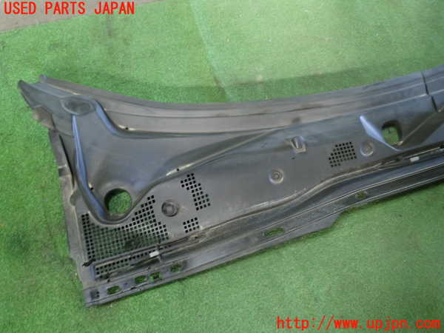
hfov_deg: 60.0
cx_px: 222
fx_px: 385
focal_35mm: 30
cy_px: 166
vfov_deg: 46.8
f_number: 2.3
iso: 400
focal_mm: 5.4
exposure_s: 1/30
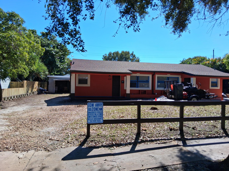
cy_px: 86
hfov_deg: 67.3
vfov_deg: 53.1
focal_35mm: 26
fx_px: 172
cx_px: 114
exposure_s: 1/708
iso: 25
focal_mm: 3.98
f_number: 1.8
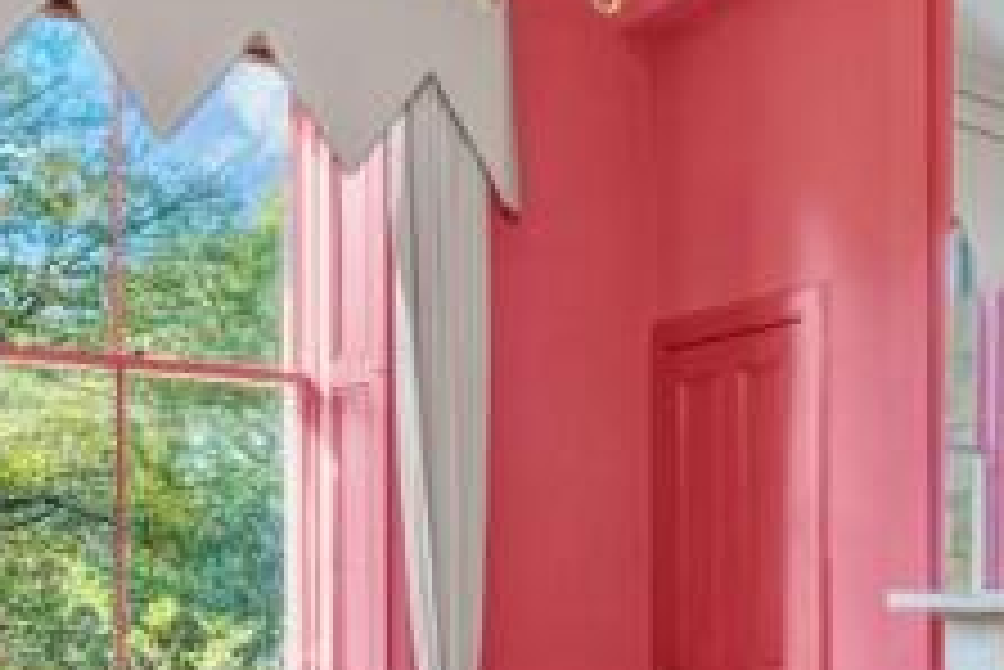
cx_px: 833
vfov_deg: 27.9
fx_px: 1312
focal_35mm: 47
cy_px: 569
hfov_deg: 39.8
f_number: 9
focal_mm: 16
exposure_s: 1/1.67
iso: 250
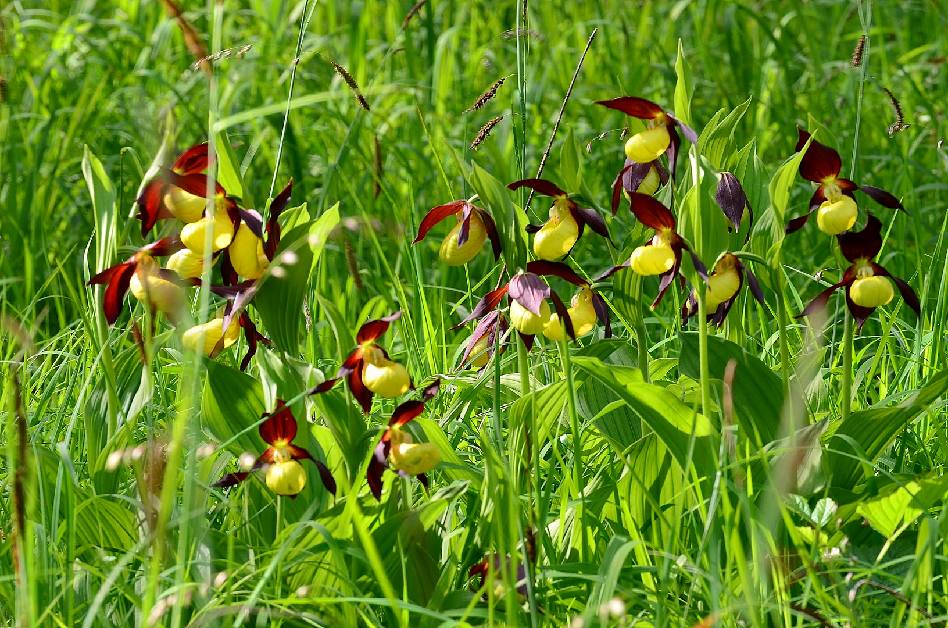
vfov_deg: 4.6
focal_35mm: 300
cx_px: 474
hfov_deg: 6.9
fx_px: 7883
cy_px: 314
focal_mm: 200
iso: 200
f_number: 16
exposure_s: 1/40
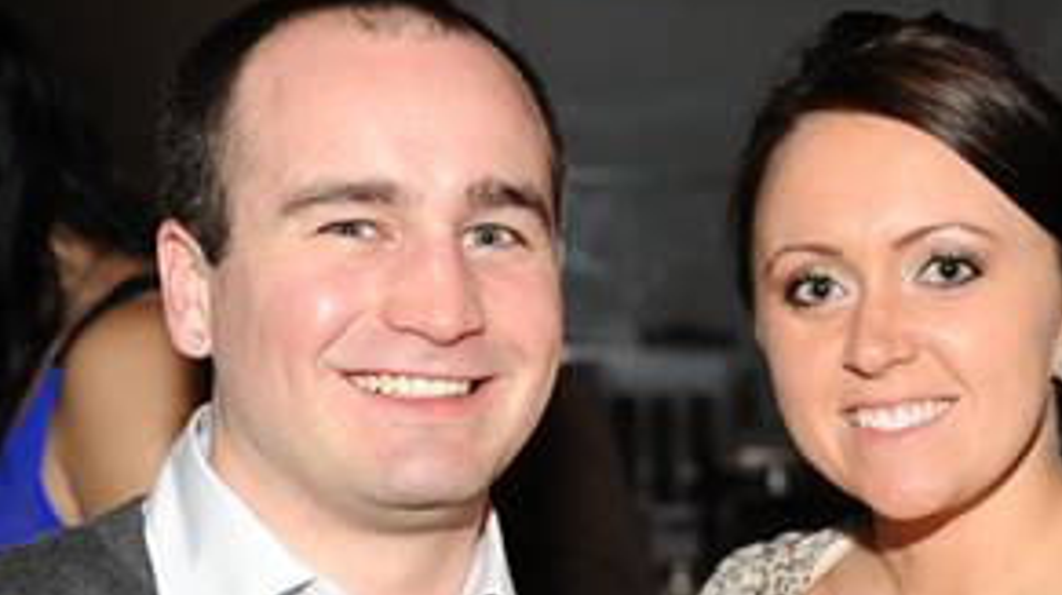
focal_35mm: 109
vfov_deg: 11.1
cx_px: 679
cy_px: 394
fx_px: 3066
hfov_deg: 19.6
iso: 800
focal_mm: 55
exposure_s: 1/250
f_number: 4.8
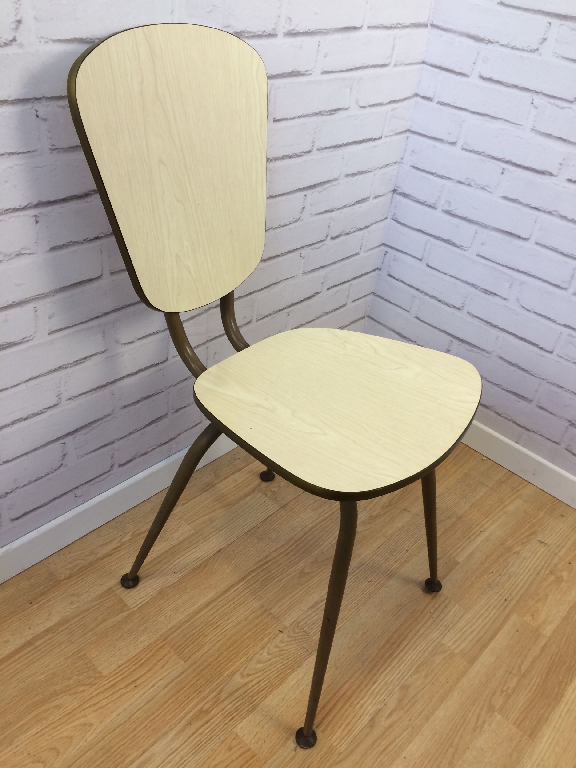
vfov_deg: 61.7
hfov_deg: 48.2
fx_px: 643
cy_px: 384
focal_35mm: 29
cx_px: 288
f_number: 2.2
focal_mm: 4.15
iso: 40
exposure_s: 1/33
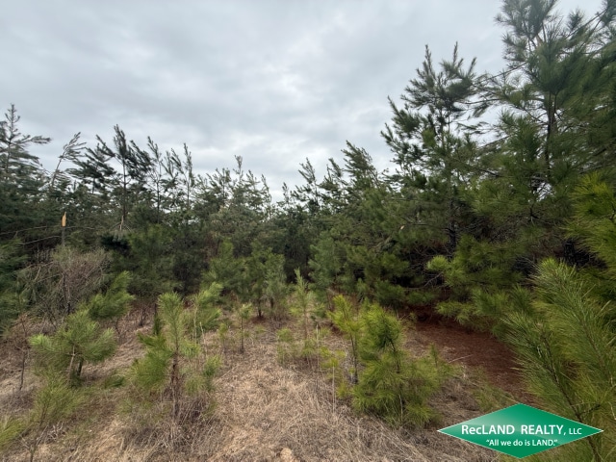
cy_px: 231
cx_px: 308
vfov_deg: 85.7
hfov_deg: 102.1
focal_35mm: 14
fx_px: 249
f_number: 2.2
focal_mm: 2.22
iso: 50
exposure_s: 1/734
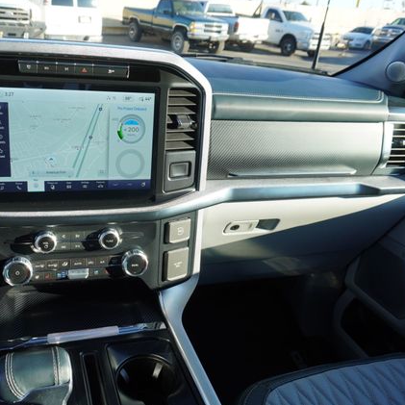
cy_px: 202
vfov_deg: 52.5
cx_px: 153
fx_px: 410
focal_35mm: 31
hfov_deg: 52.0
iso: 100
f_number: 5
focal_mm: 16
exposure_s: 1/100
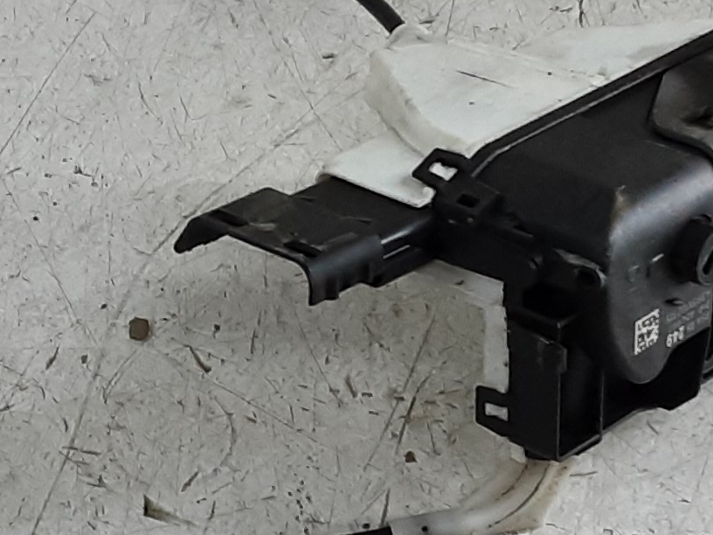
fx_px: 2225
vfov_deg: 13.7
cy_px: 332
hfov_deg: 18.1
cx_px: 156
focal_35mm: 108
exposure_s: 1/50
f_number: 1.9
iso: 80
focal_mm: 2.91
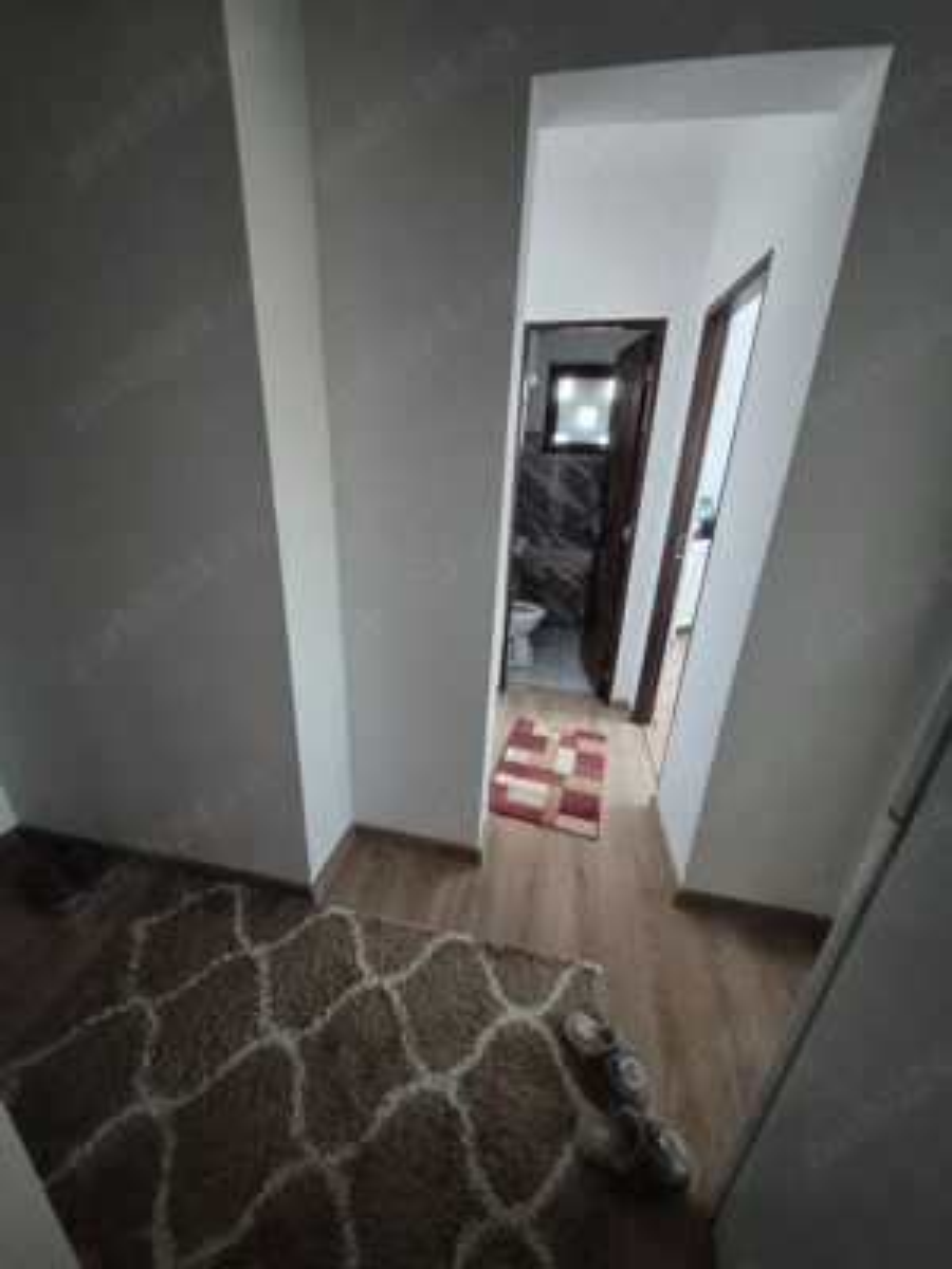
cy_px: 634
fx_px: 477
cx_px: 476
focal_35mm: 13
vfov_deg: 106.2
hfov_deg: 89.9
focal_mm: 1.74
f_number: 2.2
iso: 1250
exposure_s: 1/33
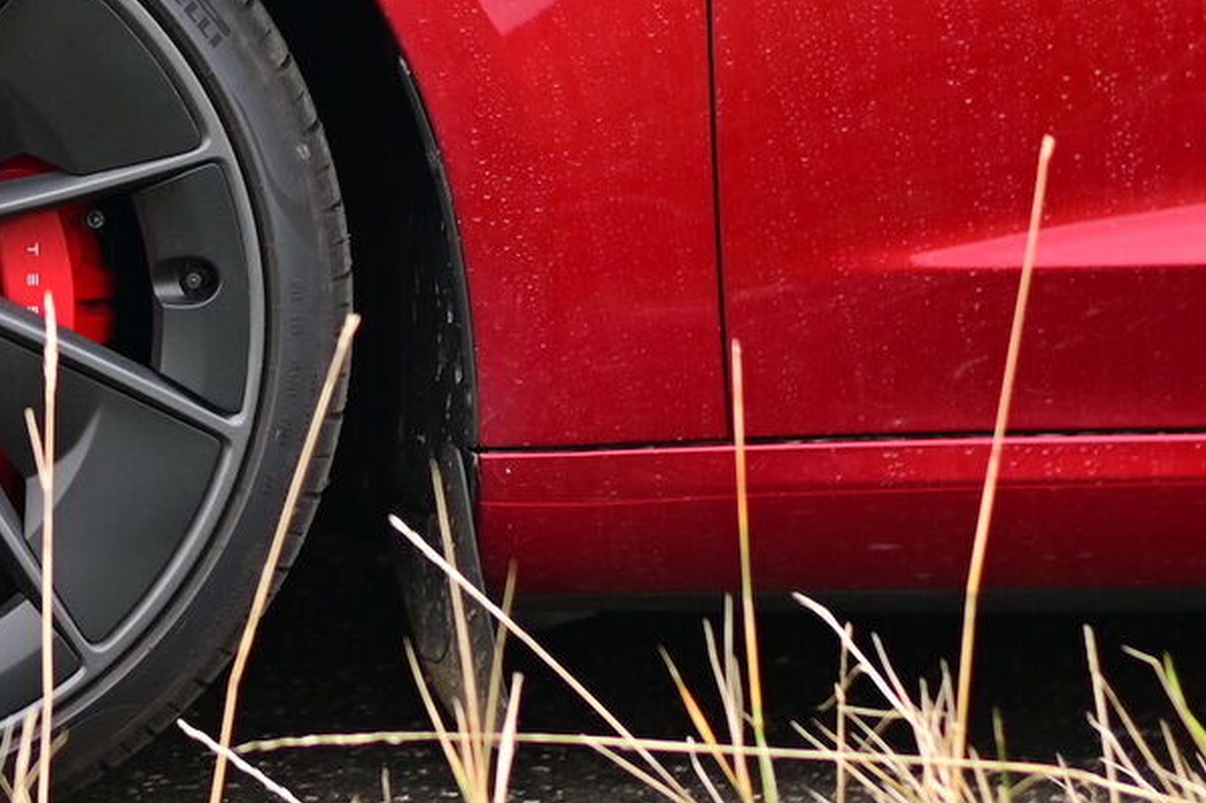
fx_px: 8069
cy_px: -157
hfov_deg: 8.4
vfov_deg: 5.7
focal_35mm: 241
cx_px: -365
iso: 100
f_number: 2.5
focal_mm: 50
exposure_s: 1/200
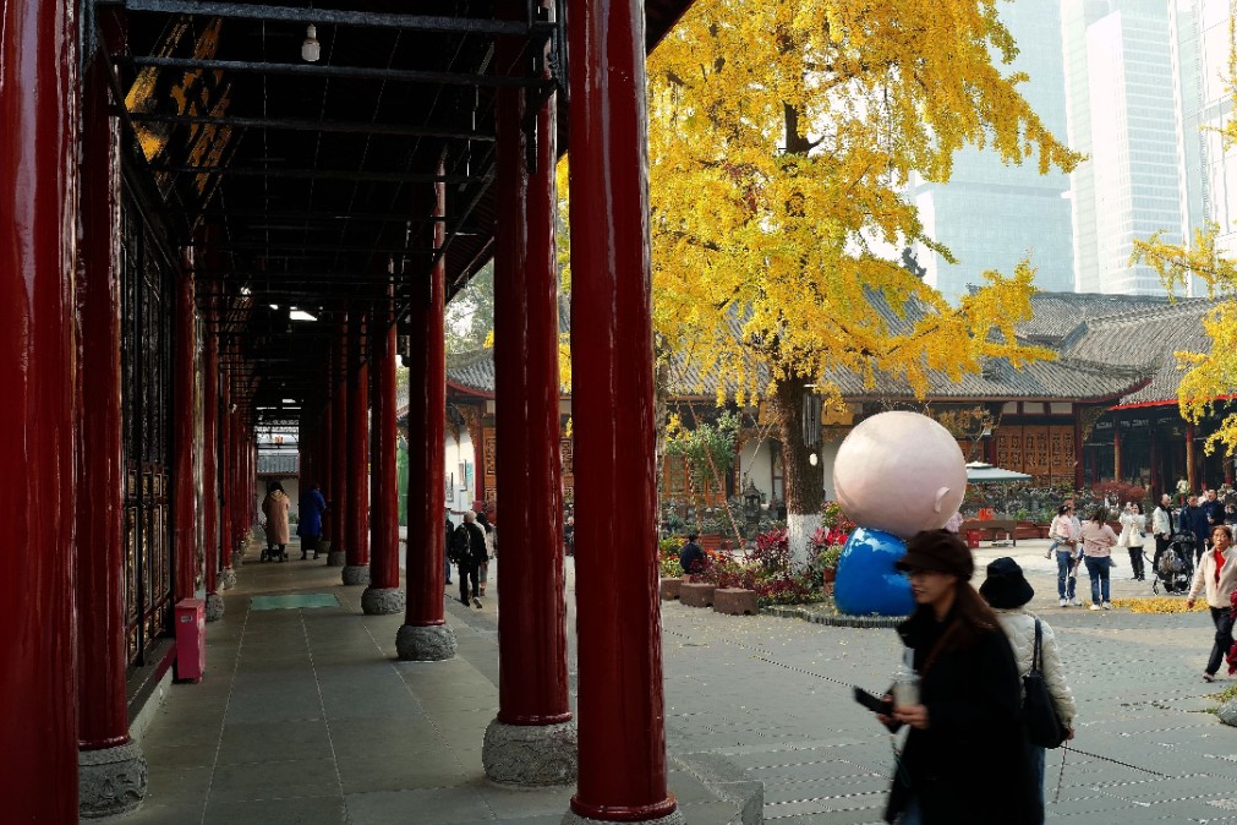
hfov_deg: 53.1
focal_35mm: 36
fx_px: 1237
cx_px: 623
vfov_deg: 36.9
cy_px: 413
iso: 100
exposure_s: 1/50
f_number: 7.1
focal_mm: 26
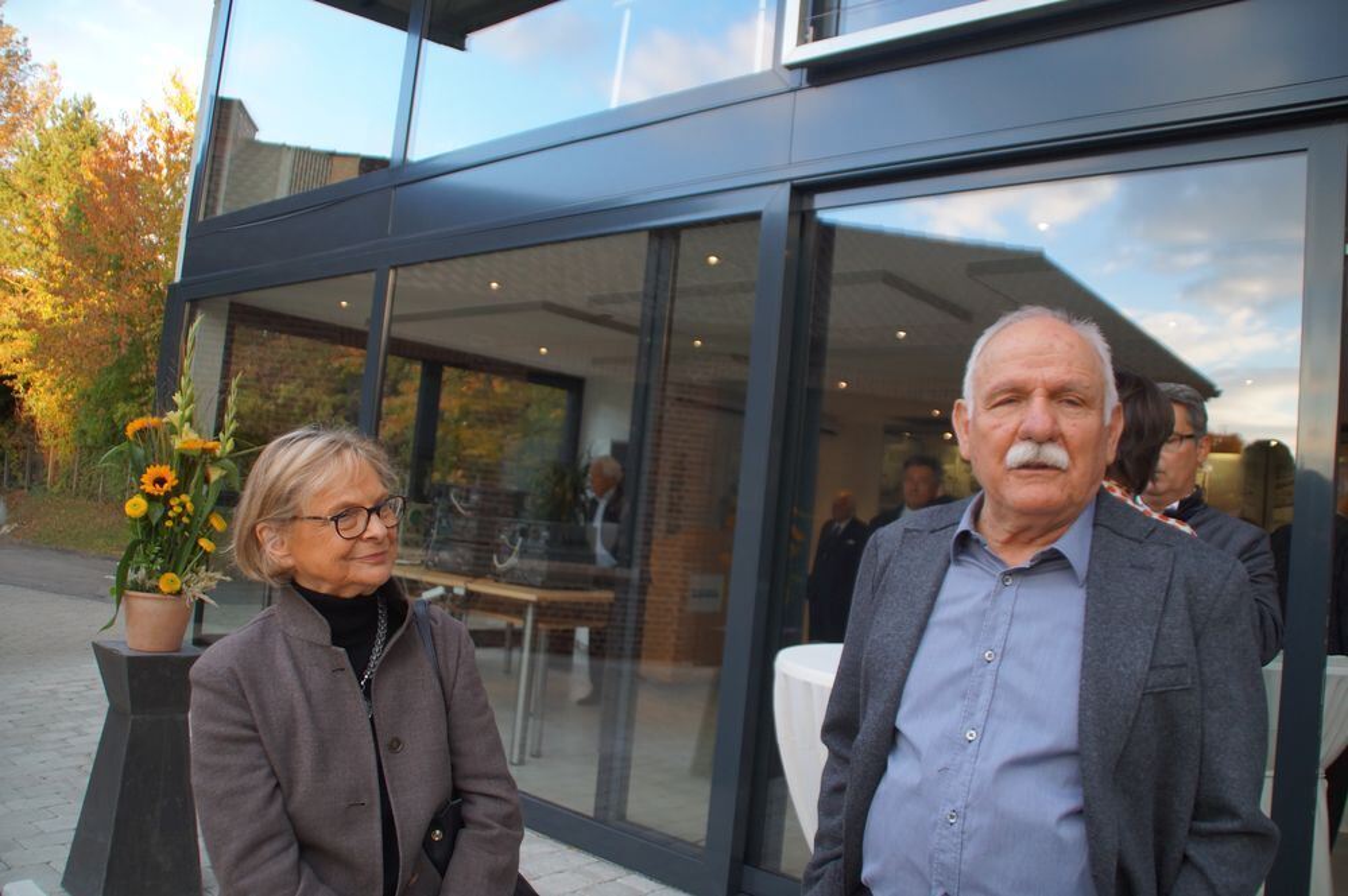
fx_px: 1010
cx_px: 674
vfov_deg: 47.9
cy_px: 448
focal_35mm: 27
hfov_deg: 67.4
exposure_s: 1/160
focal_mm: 18
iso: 500
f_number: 4
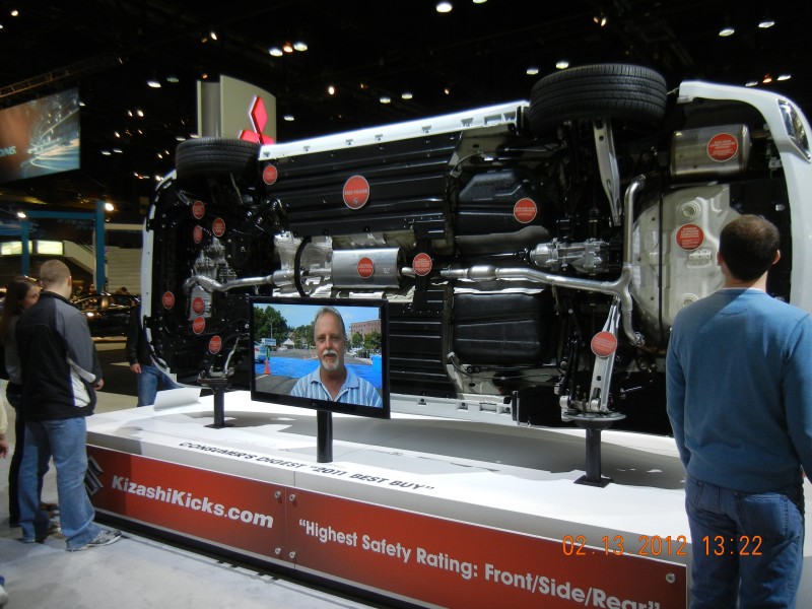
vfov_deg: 46.8
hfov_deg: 60.0
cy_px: 304
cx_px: 406
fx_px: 704
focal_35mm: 30
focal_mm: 5.4
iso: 211
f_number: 3.5
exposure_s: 1/60
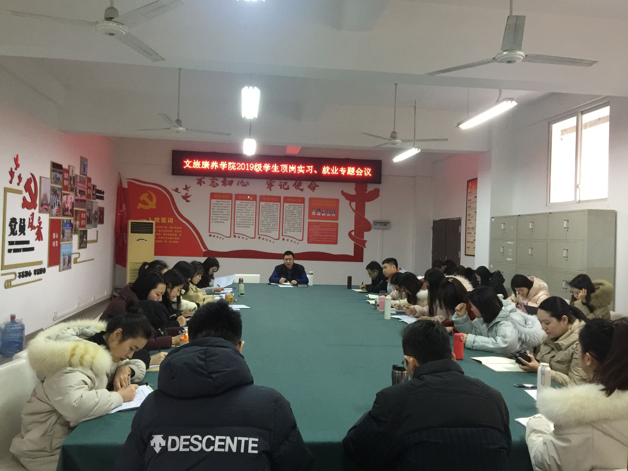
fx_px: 526
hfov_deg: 61.7
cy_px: 236
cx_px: 314
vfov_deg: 48.2
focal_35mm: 29
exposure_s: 1/17
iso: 160
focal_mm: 4.15
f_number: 2.2
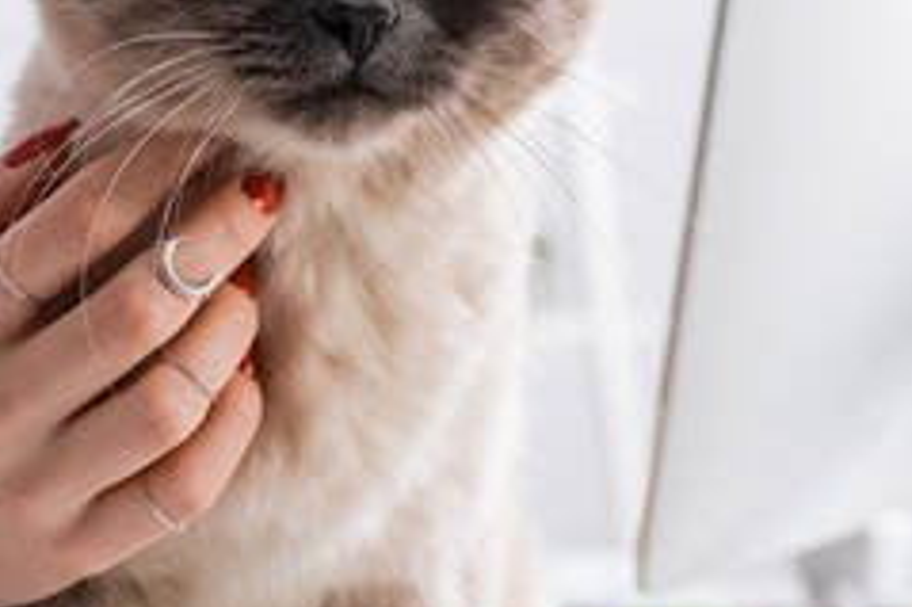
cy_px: 10
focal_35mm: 150
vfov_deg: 9.1
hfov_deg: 13.4
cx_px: -126
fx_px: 3797
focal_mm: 35
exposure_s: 1/200
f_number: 4
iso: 100
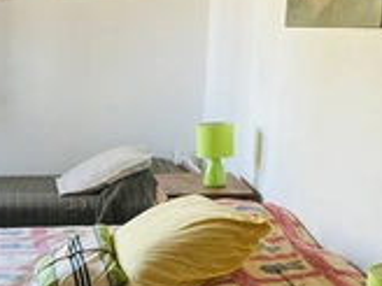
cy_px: 237
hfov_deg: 23.4
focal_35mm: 75
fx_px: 828
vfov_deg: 19.4
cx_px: -96
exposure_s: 1/60
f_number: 1.8
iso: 160
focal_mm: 3.99
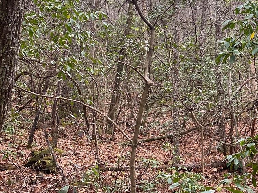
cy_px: 44
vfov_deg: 20.8
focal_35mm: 70
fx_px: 522
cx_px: 305
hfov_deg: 25.2
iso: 40
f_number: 1.8
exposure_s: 1/121
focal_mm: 4.25
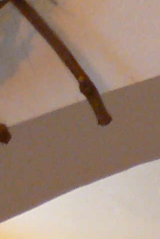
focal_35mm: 220
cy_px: 522
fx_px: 1464
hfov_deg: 5.3
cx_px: 696
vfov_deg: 8.7
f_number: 2.8
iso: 200
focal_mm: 6
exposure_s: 1/5
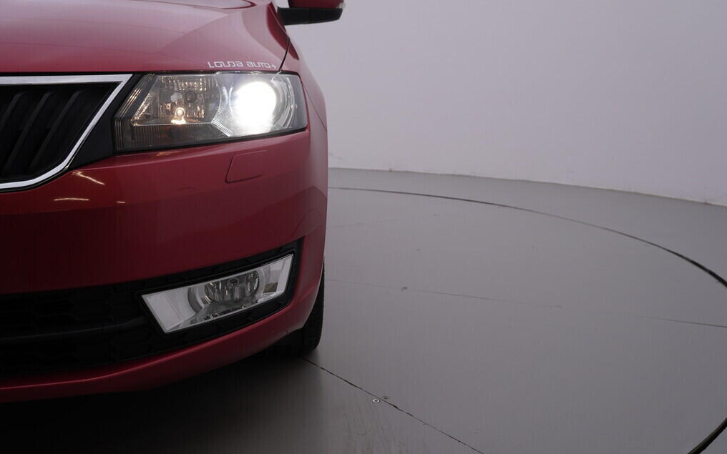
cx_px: 366
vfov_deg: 34.4
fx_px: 733
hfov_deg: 52.7
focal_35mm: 37
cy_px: 217
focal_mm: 24
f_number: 5
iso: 125
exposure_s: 1/125
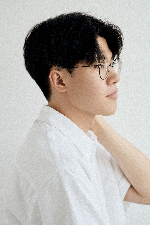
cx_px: 75
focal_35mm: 178
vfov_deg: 11.5
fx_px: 1112
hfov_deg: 7.7
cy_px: 112
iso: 100
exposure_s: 1/200
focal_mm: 178
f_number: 3.2
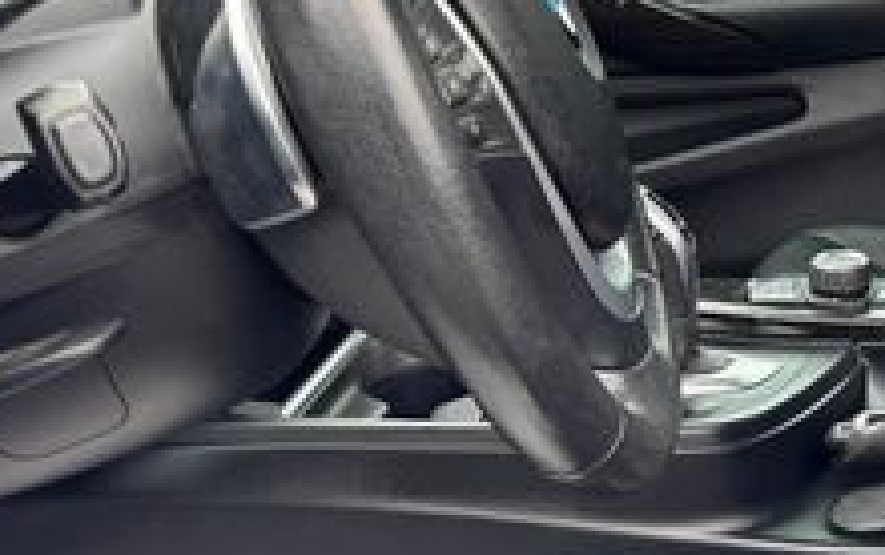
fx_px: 1787
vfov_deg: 17.4
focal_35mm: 74
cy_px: 76
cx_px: 1171
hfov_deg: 24.2
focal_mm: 6.76
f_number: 1.78
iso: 64
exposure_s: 1/174
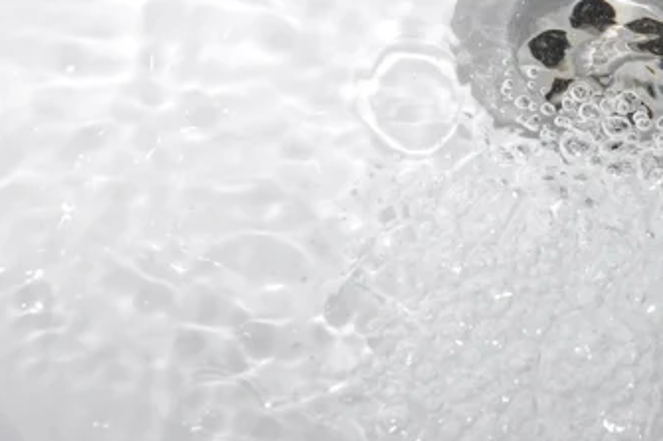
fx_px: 3037
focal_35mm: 165
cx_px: 679
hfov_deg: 12.3
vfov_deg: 8.3
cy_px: 38
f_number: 13
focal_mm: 48
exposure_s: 1/40
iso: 200
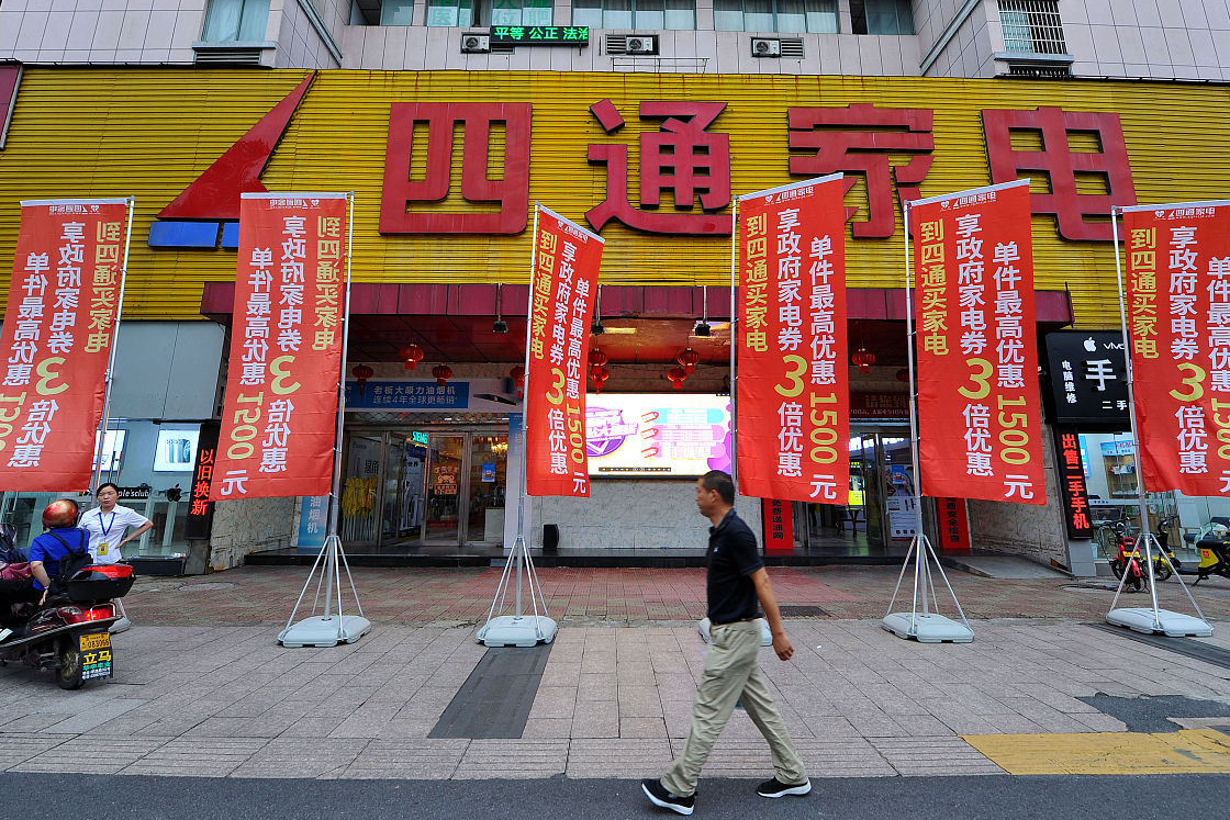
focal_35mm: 15
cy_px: 398
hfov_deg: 100.4
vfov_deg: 77.3
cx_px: 597
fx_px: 513
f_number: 6.3
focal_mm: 14
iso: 400
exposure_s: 1/80
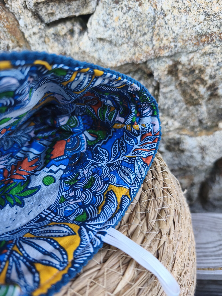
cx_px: 111
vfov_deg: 73.9
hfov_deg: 58.9
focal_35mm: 23
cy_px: 148
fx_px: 197
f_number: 1.65
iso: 200
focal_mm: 6.18
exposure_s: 1/99.9
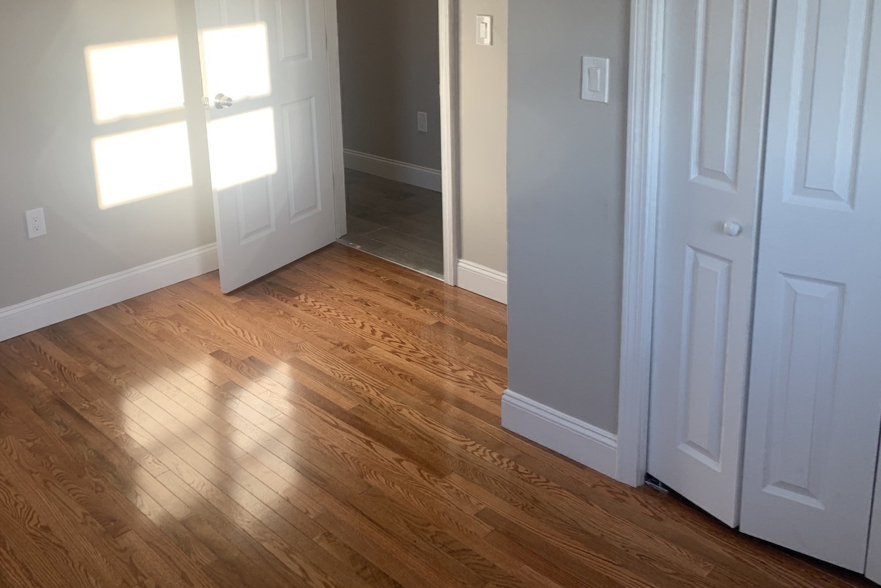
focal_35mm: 36
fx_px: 881
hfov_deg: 52.7
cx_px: 340
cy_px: 156
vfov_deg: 36.1
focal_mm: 4.25
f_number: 1.8
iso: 32
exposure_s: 1/121
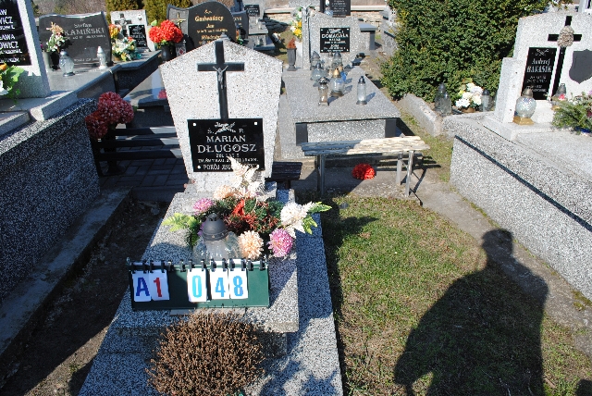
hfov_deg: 67.3
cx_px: 296
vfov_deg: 48.0
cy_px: 198
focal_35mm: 27
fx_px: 444
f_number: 8
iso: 100
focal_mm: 18
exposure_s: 1/250
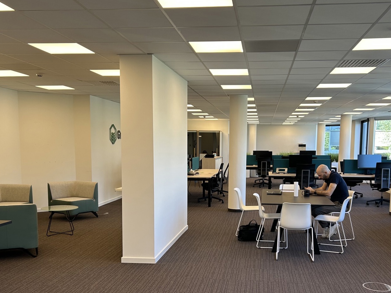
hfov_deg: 46.8
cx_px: 208
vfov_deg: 35.6
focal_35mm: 40
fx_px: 452
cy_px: 199
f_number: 1.5
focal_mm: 5.7
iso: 32
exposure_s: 1/100
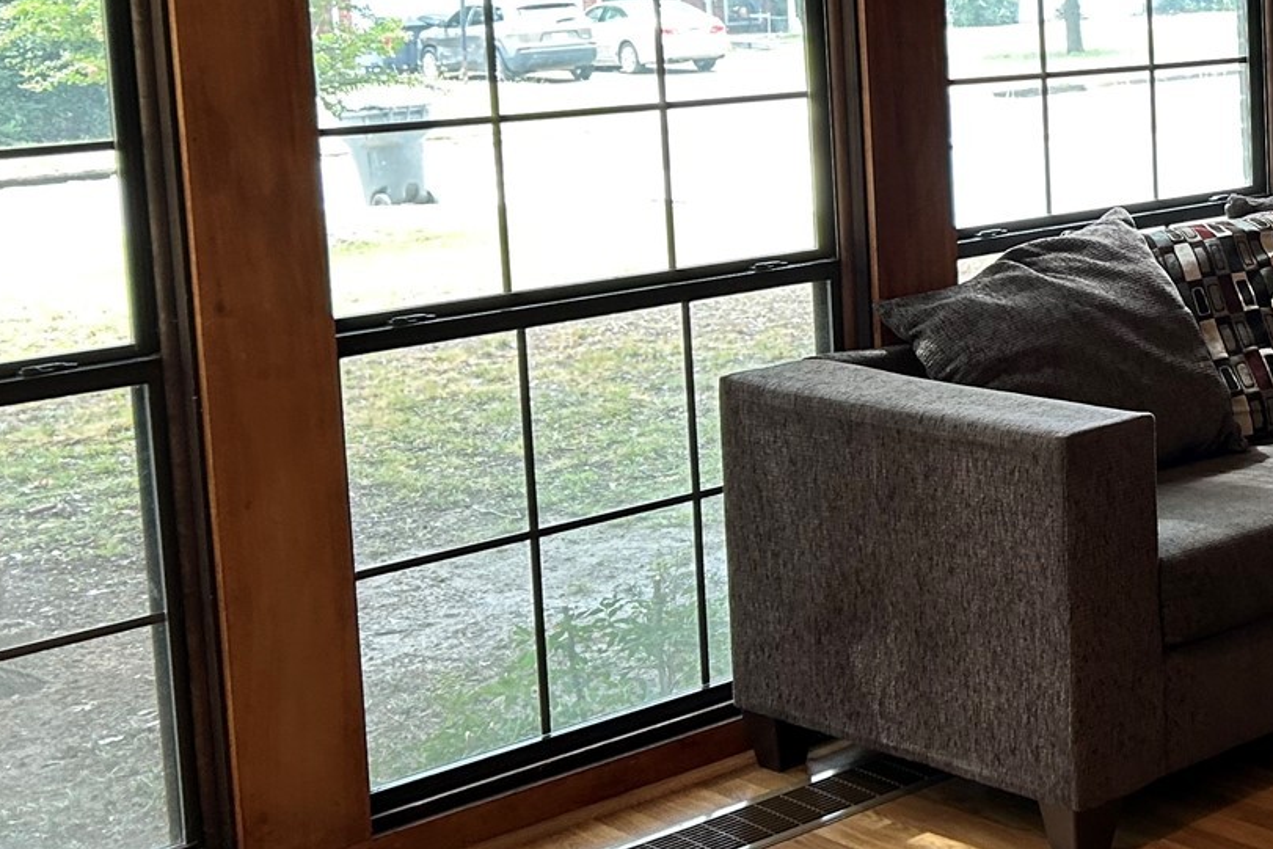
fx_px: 2263
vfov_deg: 21.0
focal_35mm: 64
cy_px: 173
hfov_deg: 28.0
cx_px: 1471
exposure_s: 1/60
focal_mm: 5.7
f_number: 1.5
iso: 80
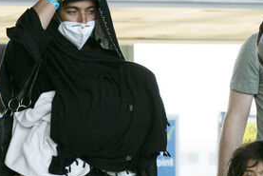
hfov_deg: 3.6
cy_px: 188
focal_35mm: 576
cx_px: 214
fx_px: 4210
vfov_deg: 2.4
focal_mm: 133
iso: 1600
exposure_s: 1/400
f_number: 8
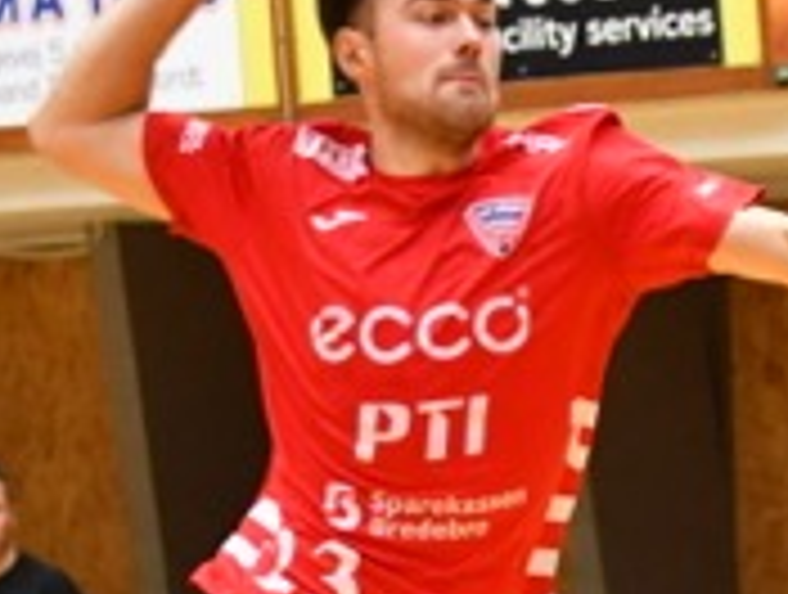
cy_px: 695
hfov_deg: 5.0
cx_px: 603
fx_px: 8965
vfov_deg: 3.8
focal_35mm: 393
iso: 3600
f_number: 2.8
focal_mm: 75
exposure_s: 1/500
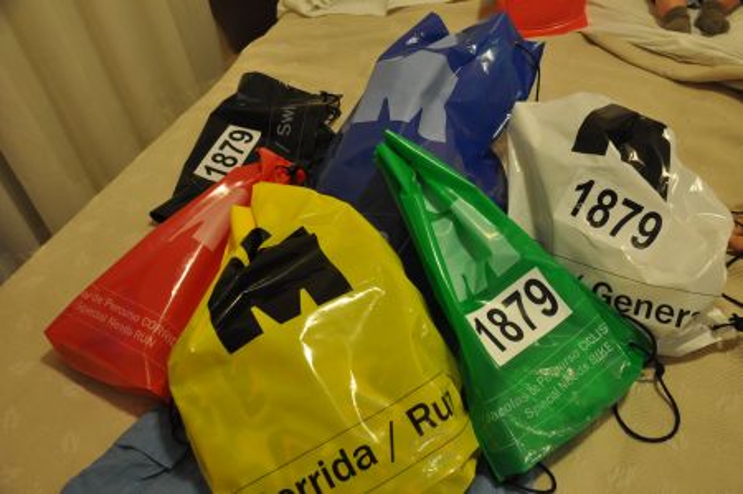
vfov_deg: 36.8
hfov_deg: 53.2
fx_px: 742
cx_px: 372
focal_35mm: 36
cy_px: 247
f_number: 3.8
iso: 800
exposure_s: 1/15
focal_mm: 24
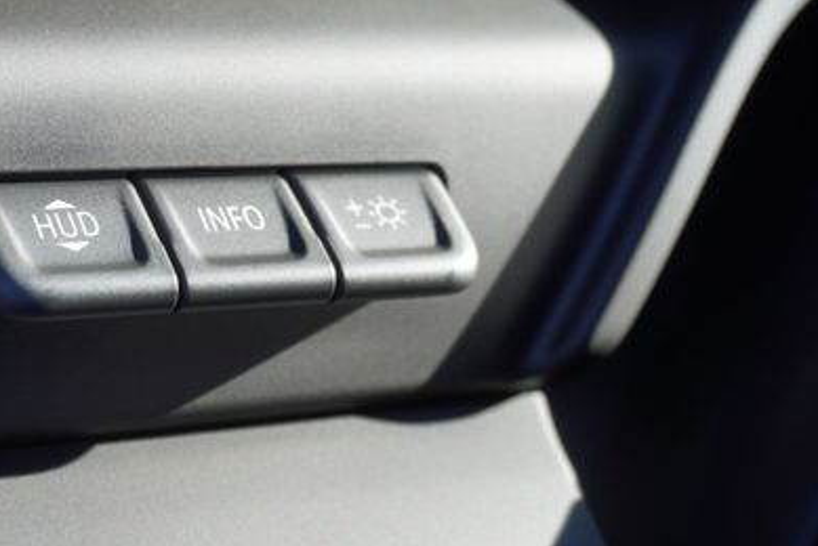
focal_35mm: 74
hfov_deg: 26.7
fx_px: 1683
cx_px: 149
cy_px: 260
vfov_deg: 18.5
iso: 100
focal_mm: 30
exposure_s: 1/80
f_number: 5.6
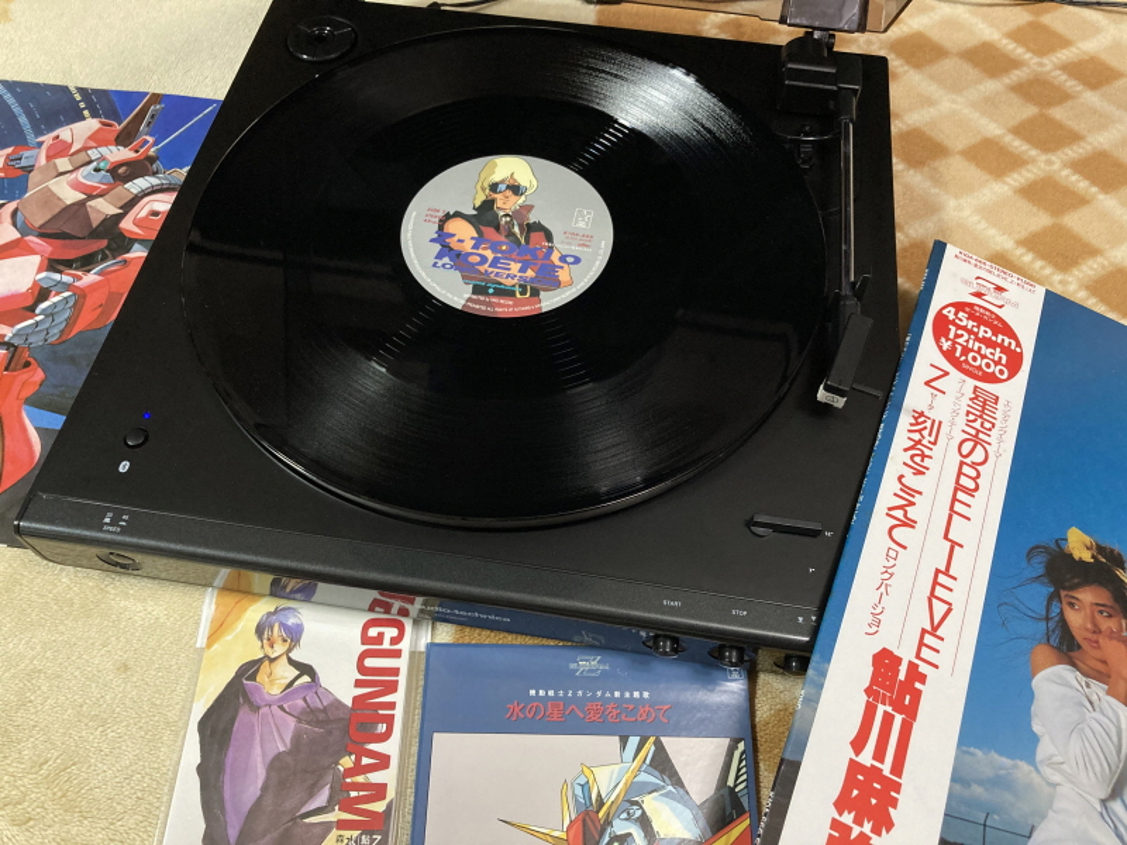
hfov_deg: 63.4
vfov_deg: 49.7
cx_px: 564
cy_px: 422
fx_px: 912
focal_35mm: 28
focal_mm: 3.99
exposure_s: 1/60
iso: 200
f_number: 1.8
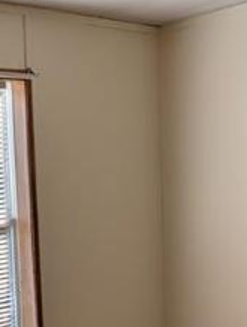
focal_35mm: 84
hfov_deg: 17.1
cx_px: 262
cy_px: 281
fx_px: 797
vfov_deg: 22.8
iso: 19
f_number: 1.68
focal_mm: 6.9
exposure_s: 1/369
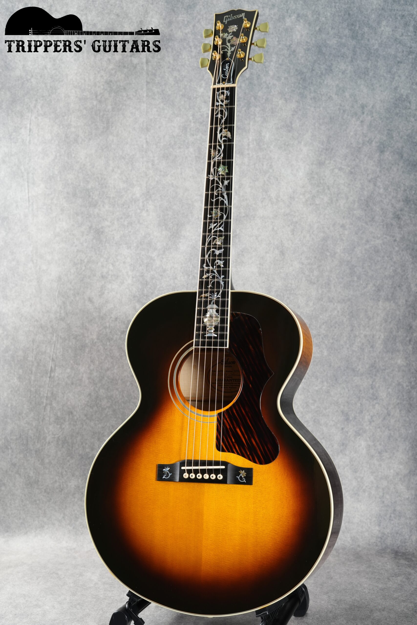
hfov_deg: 27.0
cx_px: 208
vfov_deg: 39.6
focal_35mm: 50
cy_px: 312
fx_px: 869
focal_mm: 50
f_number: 6.3
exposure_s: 1/1.6
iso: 400
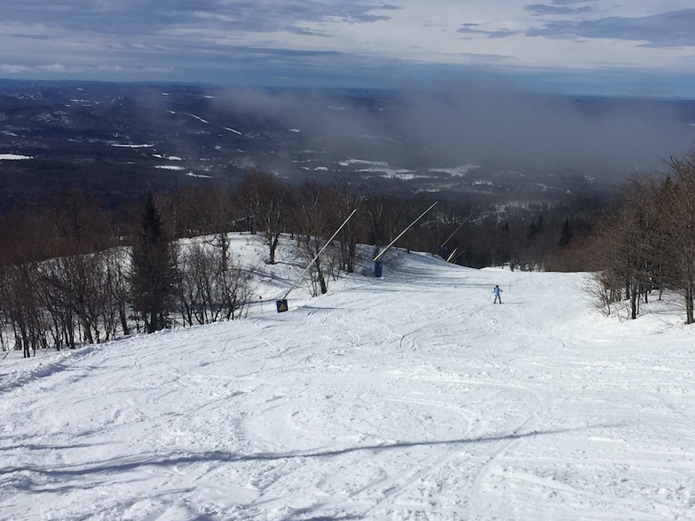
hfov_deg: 44.3
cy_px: 275
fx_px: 843
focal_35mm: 42
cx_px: 453
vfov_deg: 34.3
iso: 32
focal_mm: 4.15
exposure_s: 1/5650
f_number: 2.2
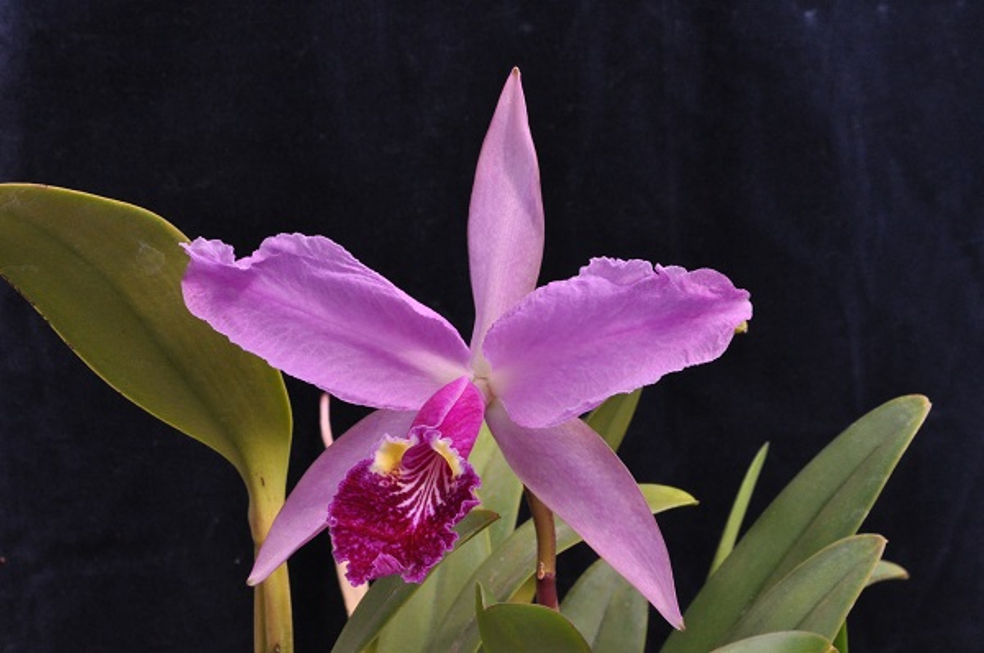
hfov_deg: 21.9
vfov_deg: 14.7
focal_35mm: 93
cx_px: 492
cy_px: 326
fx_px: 2538
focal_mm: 62
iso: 1600
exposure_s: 1/125
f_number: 20
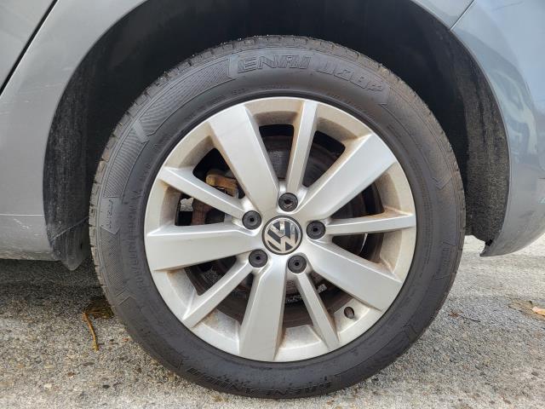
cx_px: 272
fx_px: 409
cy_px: 204
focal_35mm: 26
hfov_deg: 67.3
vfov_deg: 53.1
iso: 40
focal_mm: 5.4
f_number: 1.8
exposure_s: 1/255
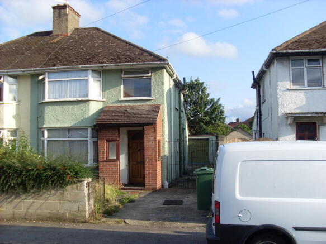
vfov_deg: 37.7
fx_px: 358
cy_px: 122
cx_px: 163
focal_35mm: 38
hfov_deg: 49.0
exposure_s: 1/125
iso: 80
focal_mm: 6.3
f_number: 7.7
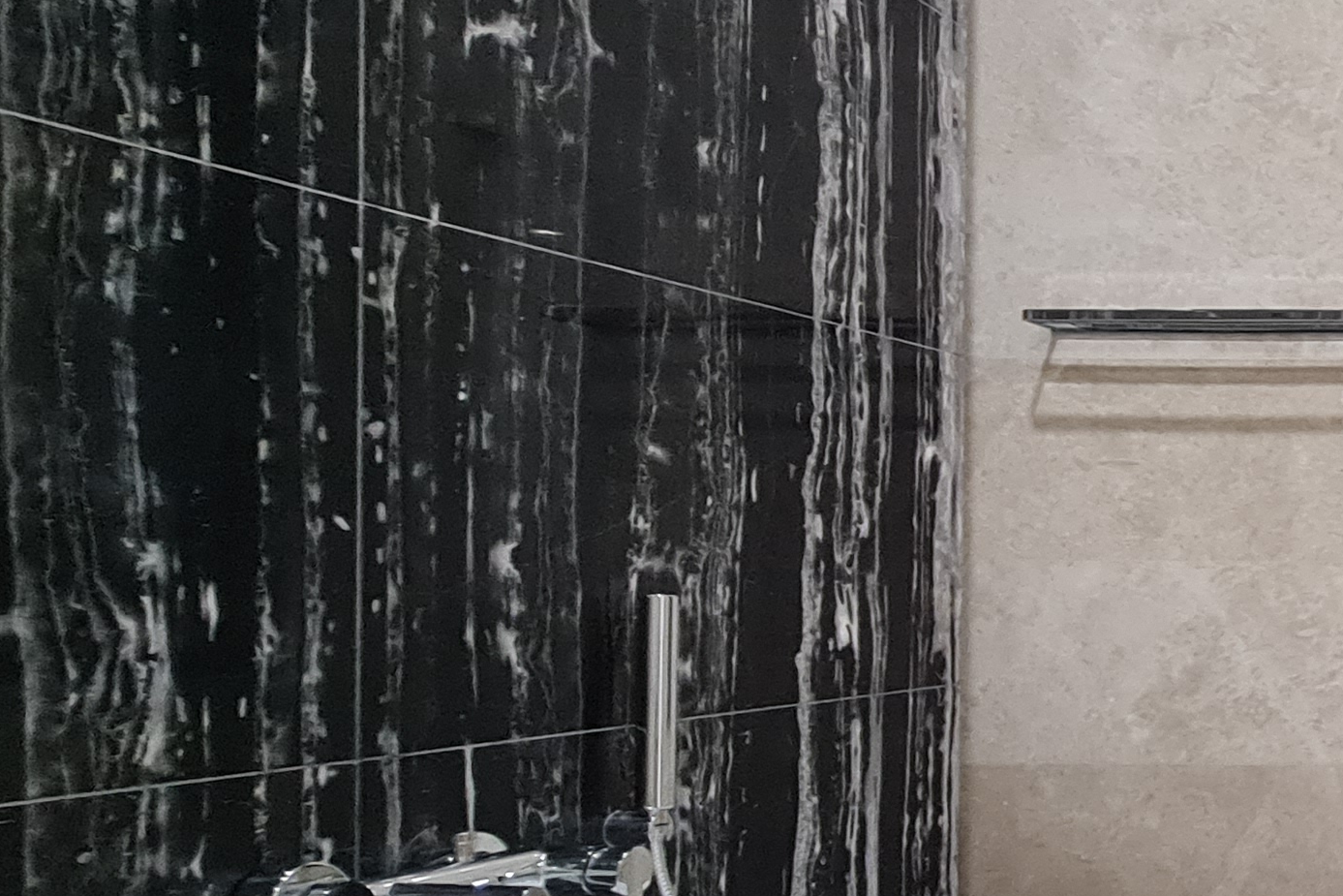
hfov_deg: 33.2
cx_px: 1821
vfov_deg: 33.8
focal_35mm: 39
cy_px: 611
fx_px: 1455
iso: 400
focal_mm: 2.2
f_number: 2.2
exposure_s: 1/50
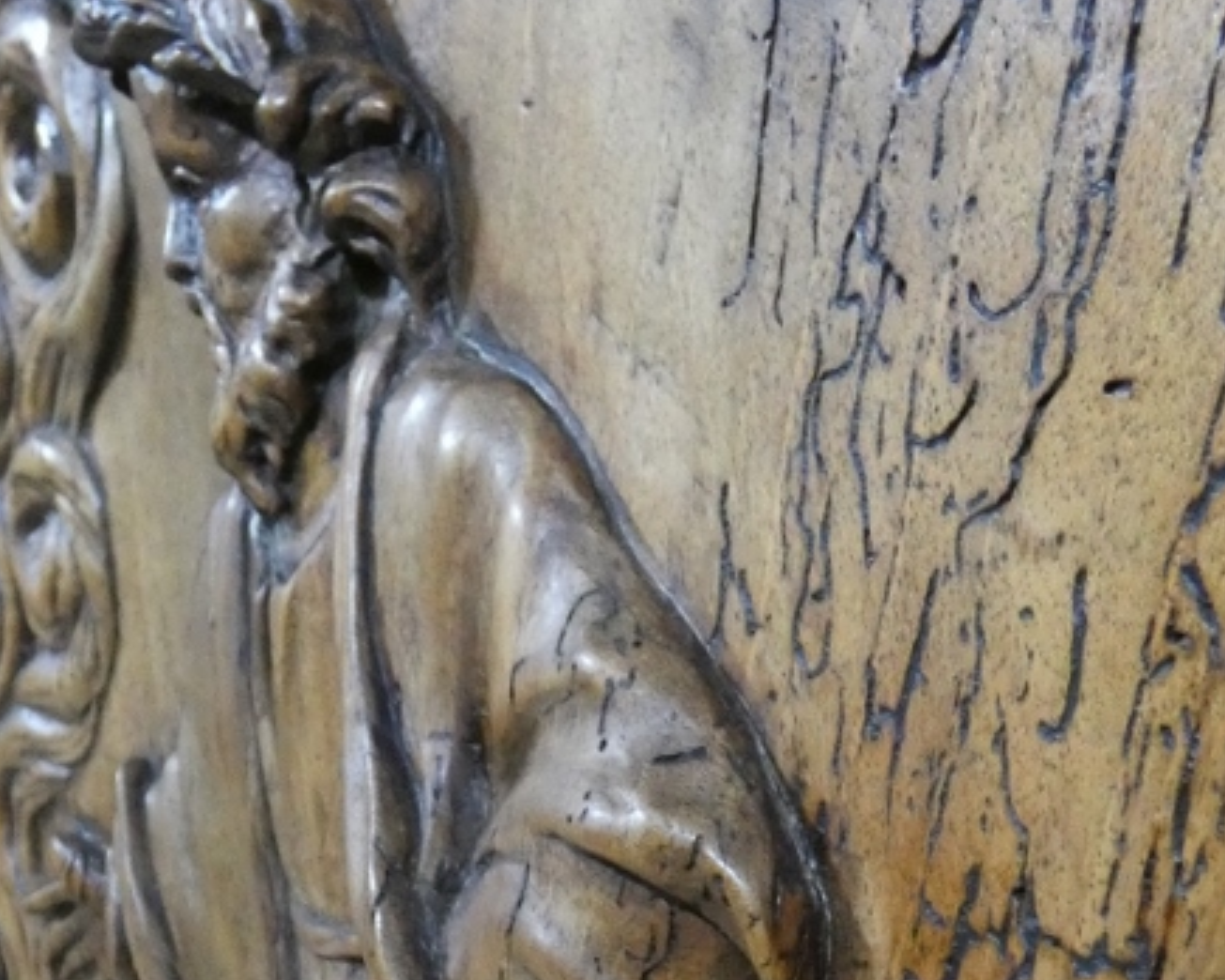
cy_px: 1163
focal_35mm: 46
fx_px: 1668
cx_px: 436
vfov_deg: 28.6
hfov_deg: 40.0
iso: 1000
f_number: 2.8
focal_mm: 3.6
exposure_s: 1/60
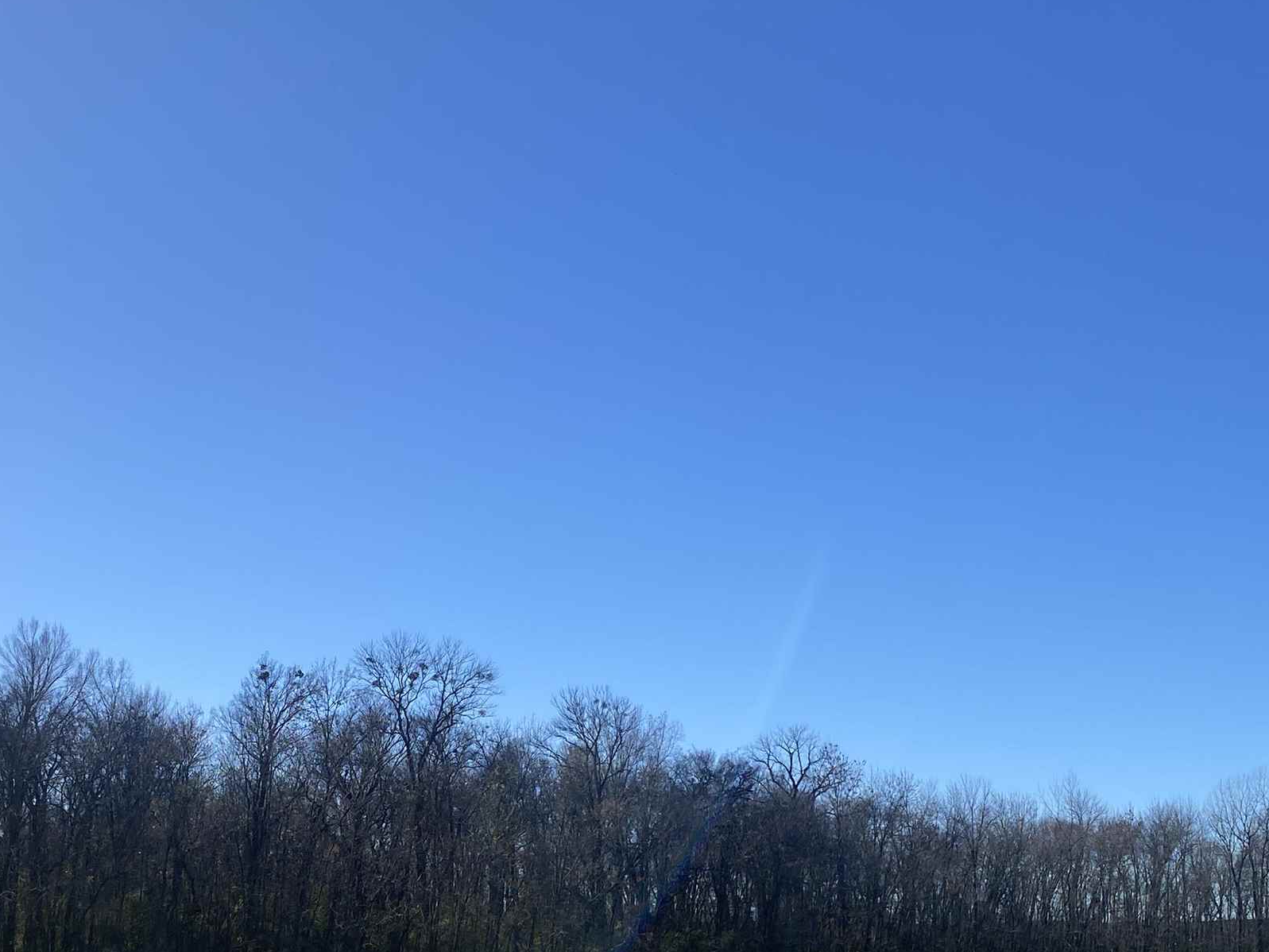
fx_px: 1833
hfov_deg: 38.1
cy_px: 766
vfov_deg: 28.5
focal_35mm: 50
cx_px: 518
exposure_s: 1/3205
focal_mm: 4.25
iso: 32
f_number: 1.8
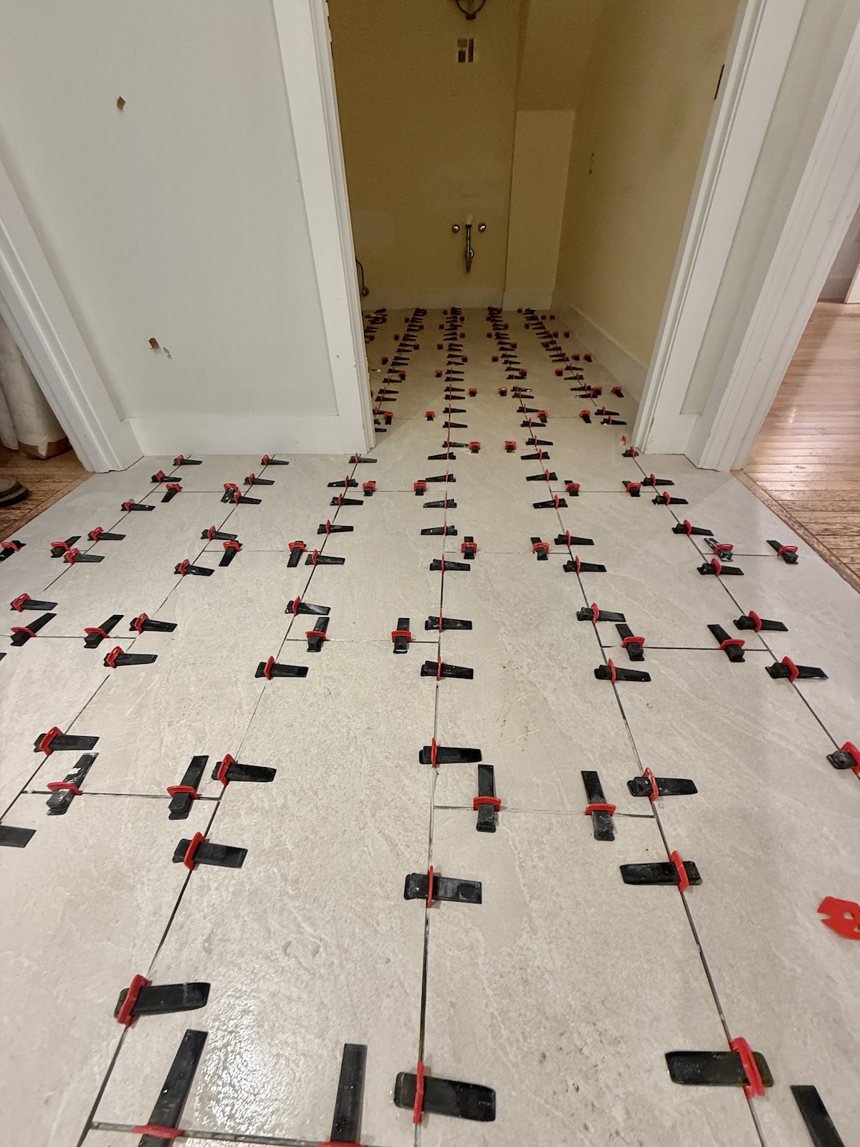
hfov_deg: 85.7
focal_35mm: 14
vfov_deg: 102.1
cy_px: 574
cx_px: 430
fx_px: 464
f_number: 2.2
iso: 200
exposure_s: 1/60
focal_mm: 2.22
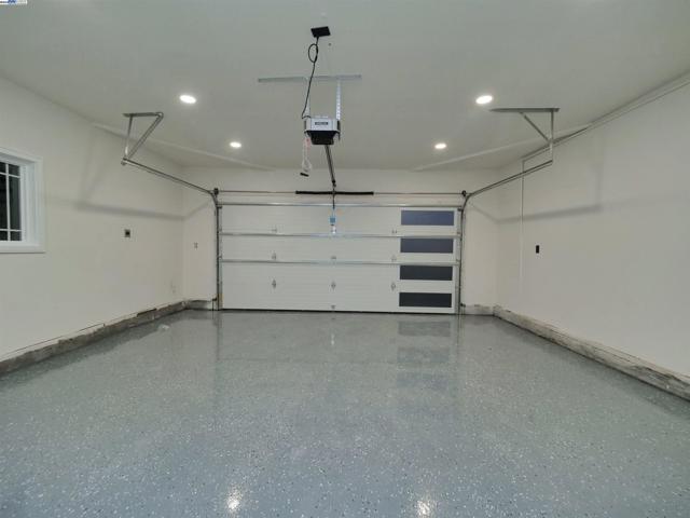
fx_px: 279
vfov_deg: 85.7
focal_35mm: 14
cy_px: 259
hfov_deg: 102.1
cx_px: 345
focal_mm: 7
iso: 800
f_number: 4.5
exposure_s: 1/160
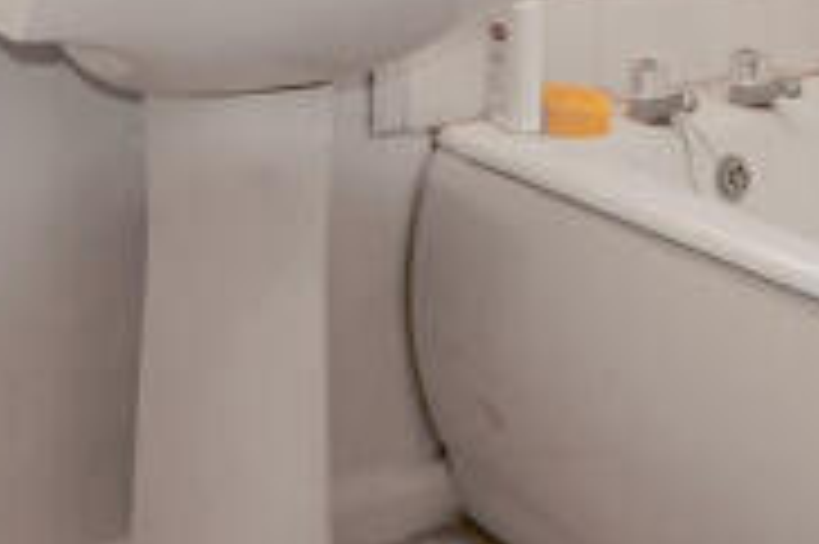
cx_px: 261
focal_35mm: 54
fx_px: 1227
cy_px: -270
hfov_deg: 36.5
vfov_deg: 21.2
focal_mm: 10
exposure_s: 1/3
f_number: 11
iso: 250
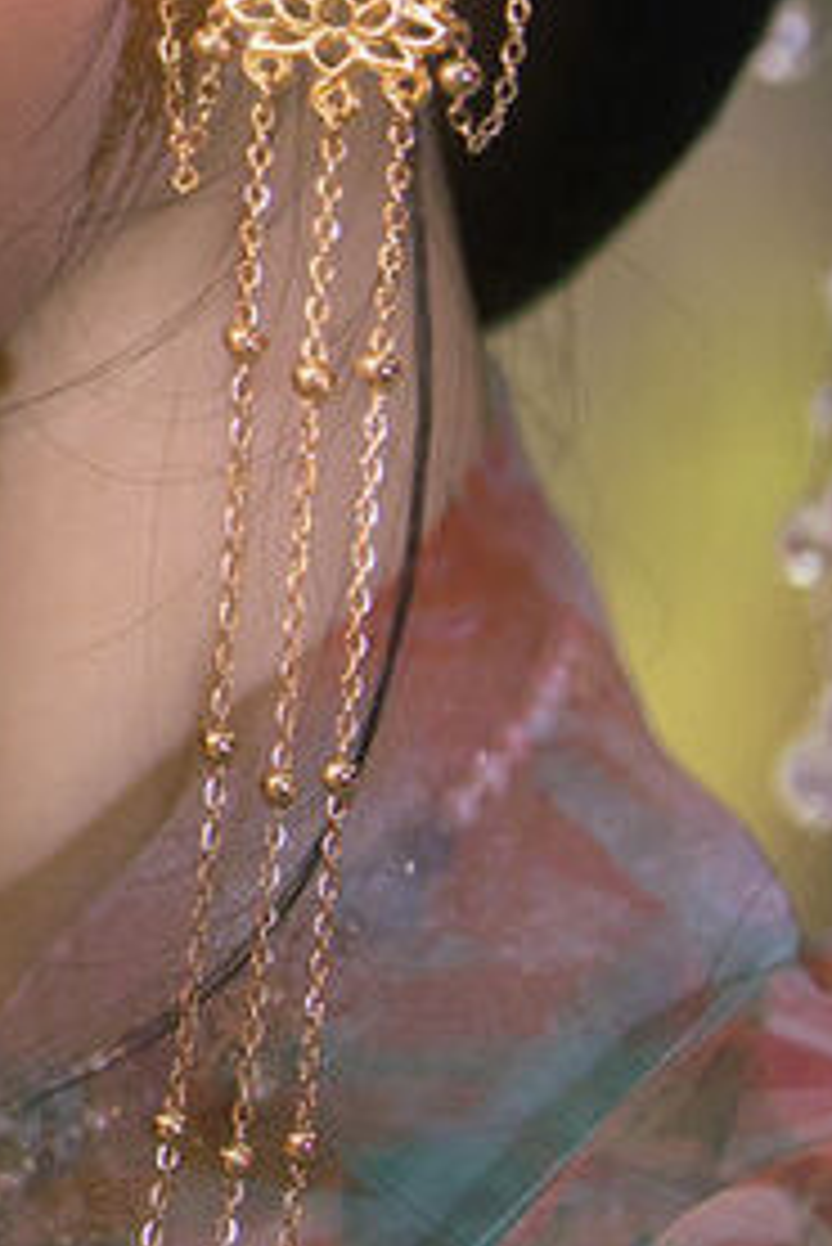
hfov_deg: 2.7
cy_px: -137
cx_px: -787
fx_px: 17310
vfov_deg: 4.1
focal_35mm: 500
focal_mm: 88
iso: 320
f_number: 2.8
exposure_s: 1/400
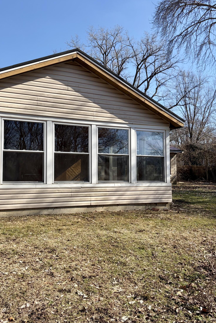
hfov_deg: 35.9
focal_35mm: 37
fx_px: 333
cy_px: 163
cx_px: 96
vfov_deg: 51.9
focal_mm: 5.96
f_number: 1.6
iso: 50
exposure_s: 1/2747
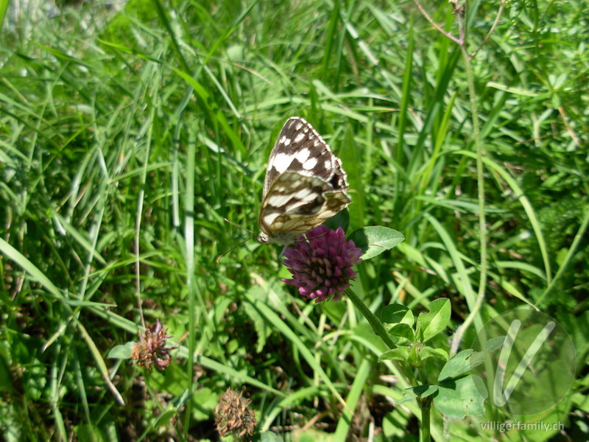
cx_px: 294
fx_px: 647
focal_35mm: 38
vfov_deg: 37.7
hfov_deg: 49.0
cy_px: 221
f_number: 2.9
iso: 79
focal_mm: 6.3
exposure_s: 1/645
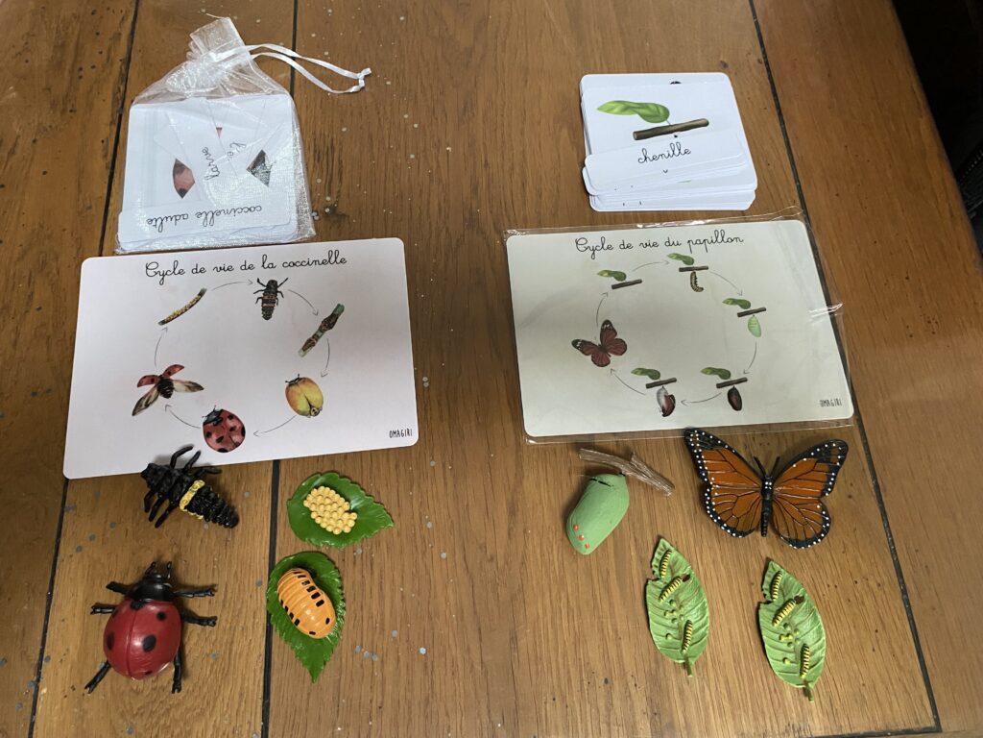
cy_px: 369
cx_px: 492
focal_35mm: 26
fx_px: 738
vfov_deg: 53.1
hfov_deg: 67.3
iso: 500
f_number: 1.8
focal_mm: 4.25
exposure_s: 1/30
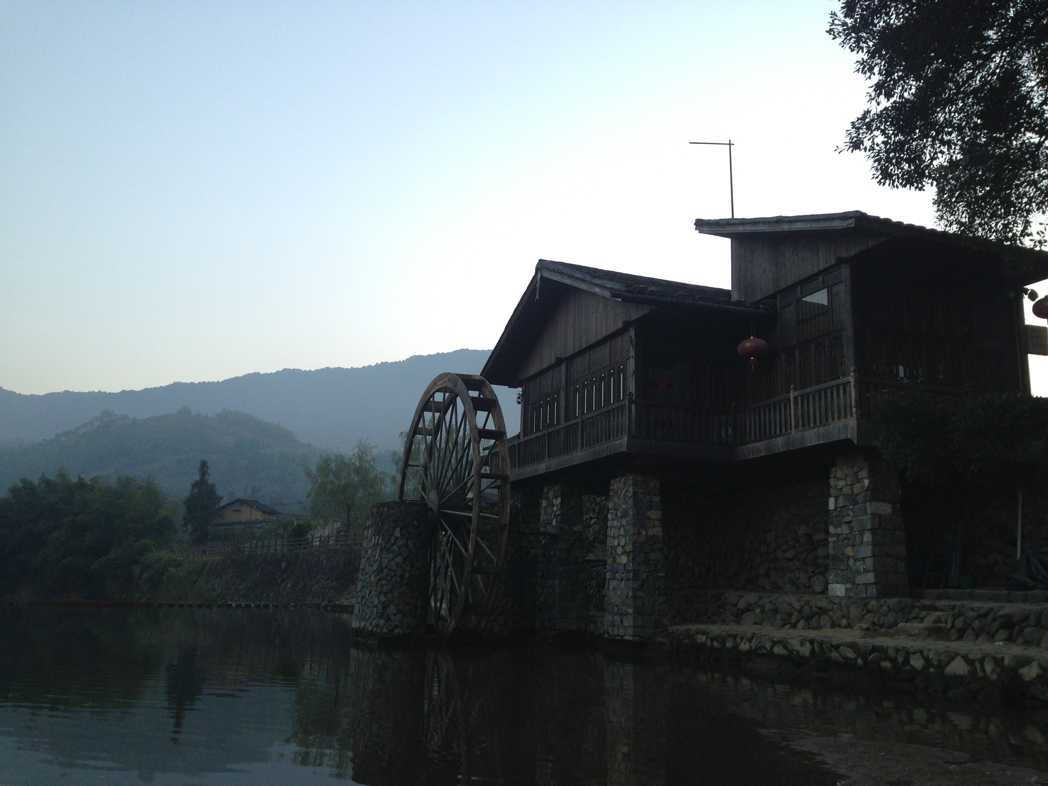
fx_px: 999
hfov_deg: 55.4
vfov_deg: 42.9
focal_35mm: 33
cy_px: 393
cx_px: 524
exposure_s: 1/120
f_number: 2.4
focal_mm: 4.13
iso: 80
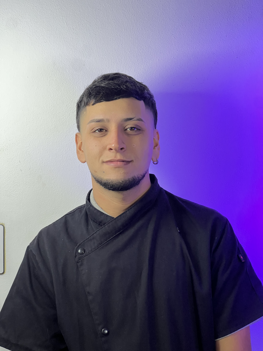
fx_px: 780
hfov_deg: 19.1
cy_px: 176
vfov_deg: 25.3
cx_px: 132
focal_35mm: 77
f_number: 2.8
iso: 160
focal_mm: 9
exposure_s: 1/108
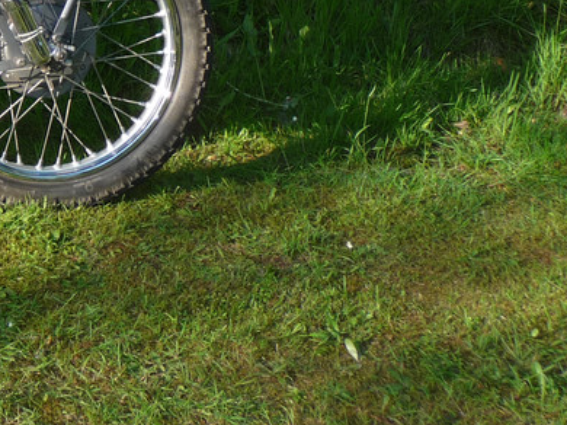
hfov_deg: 17.5
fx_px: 1702
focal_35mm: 104
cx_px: -206
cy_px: -153
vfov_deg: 13.6
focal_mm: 6.3
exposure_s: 1/160
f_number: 3.8
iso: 100
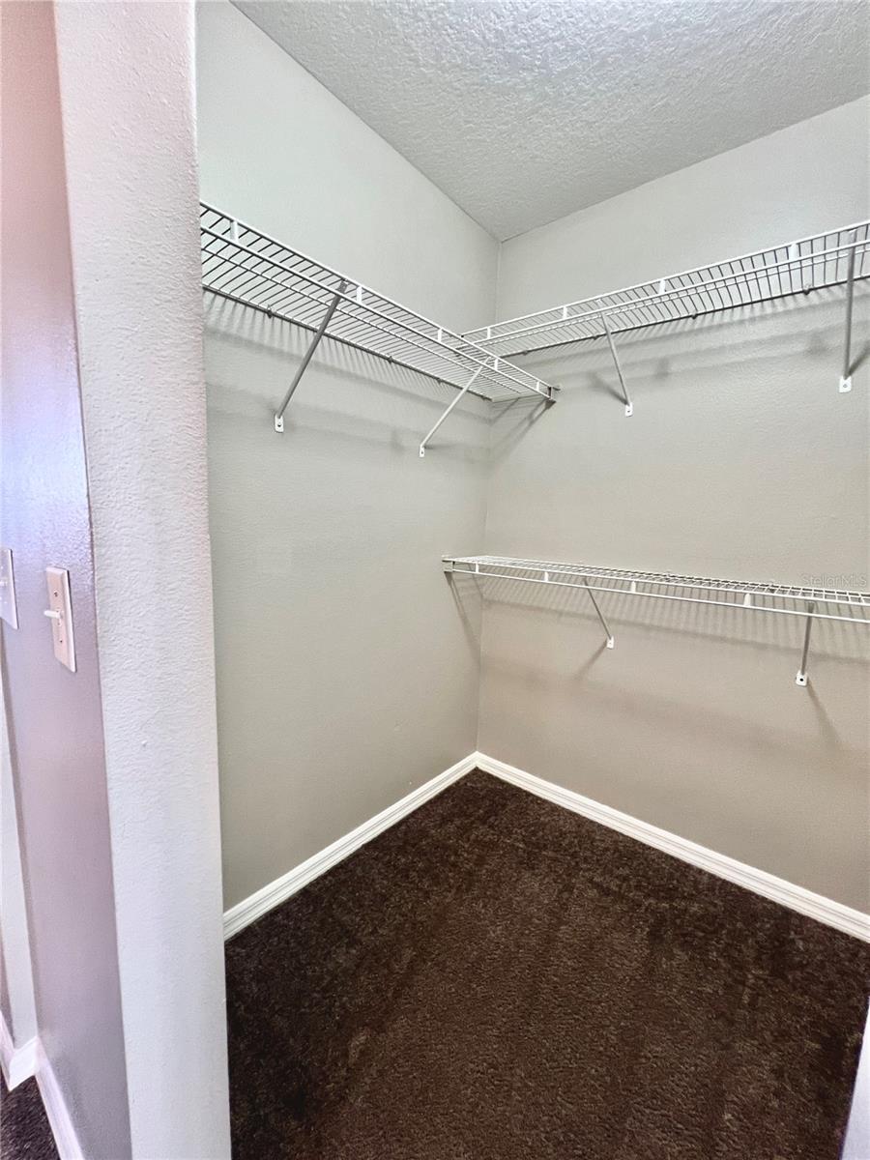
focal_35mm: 13
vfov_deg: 106.2
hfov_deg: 89.9
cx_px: 435
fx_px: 436
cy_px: 580
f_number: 1.8
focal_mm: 1.57
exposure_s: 1/60
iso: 200
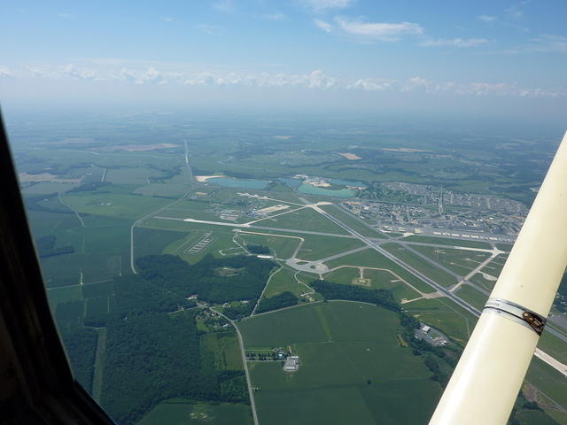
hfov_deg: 69.4
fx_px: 409
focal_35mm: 25
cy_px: 212
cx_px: 284
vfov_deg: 54.9
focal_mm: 4.1
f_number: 5.6
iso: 80
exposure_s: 1/500
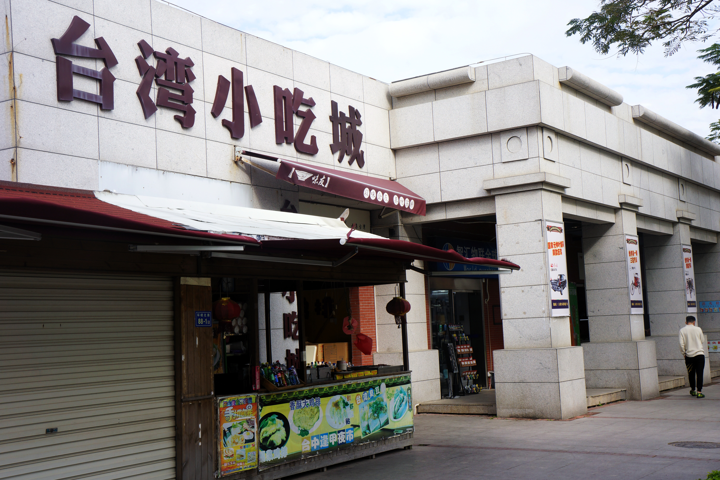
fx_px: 900
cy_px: 240
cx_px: 360
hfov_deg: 43.6
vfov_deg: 29.9
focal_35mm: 45
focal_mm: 30
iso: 100
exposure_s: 1/100
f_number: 11
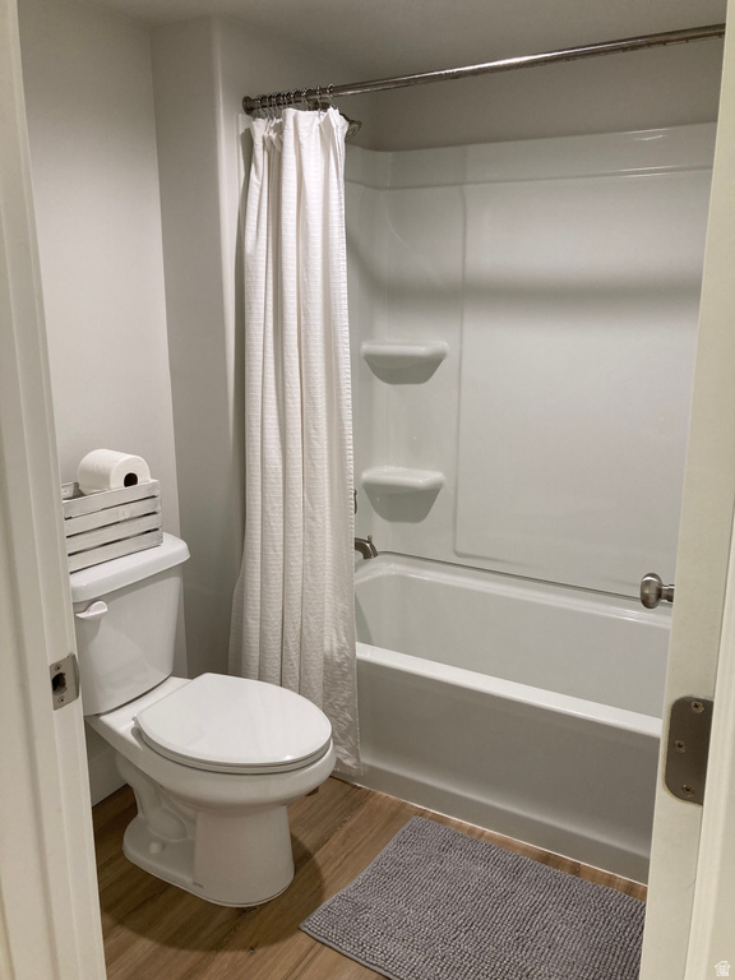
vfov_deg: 63.4
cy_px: 490
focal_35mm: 28
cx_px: 368
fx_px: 793
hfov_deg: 49.7
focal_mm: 3.99
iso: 64
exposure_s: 1/60
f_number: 1.8
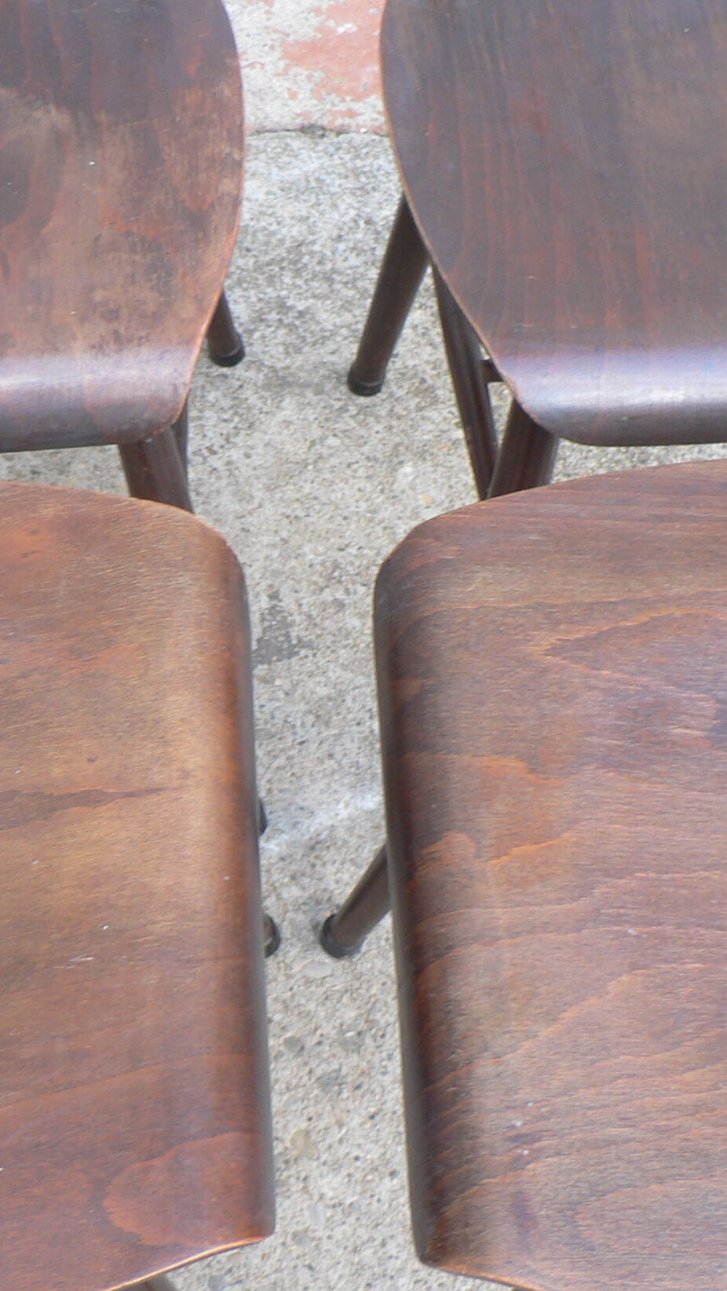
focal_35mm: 61
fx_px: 2090
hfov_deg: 19.7
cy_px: 658
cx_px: 295
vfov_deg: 34.4
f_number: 2.8
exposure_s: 1/30
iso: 80
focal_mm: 6
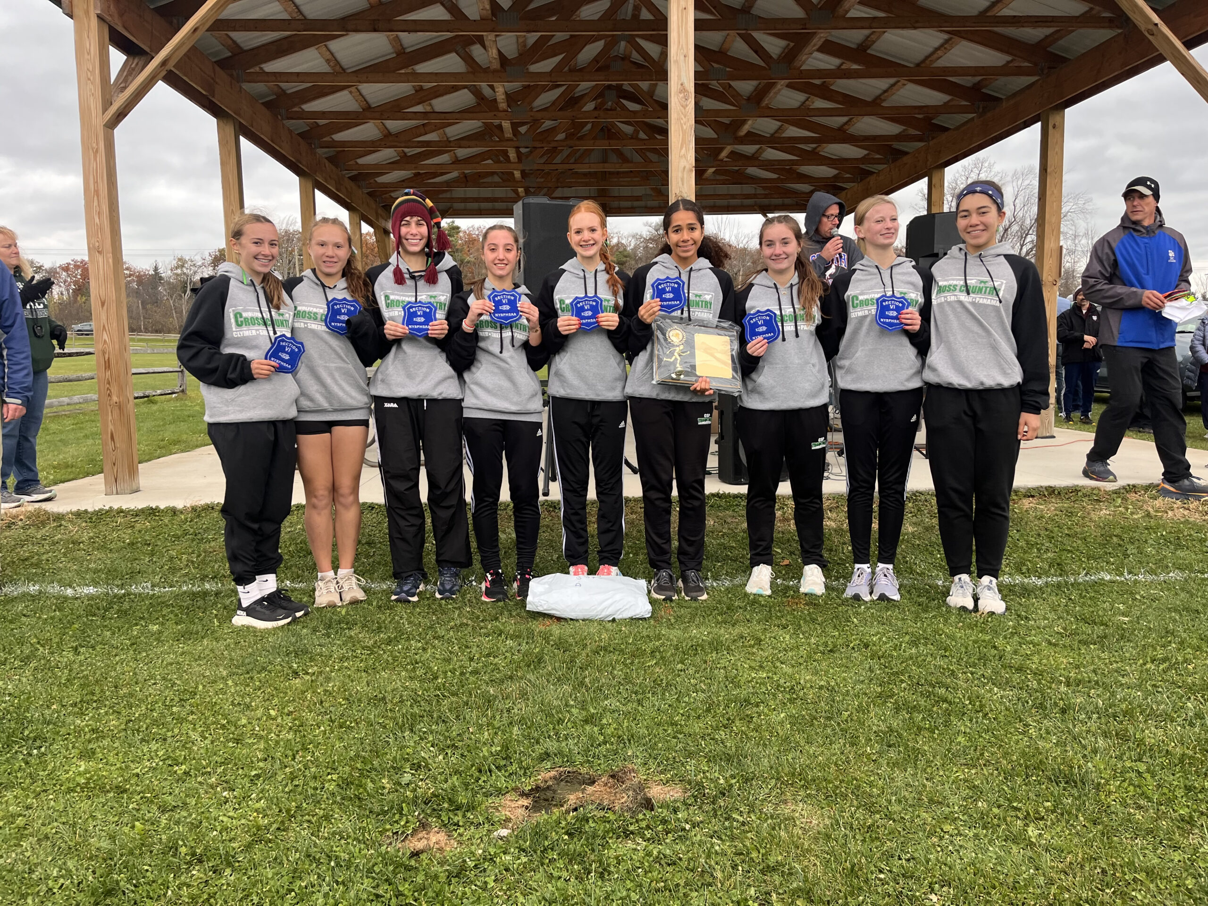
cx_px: 604
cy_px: 453
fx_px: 907
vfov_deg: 53.1
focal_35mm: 26
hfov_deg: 67.3
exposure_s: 1/121
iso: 50
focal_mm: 5.1
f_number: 1.6
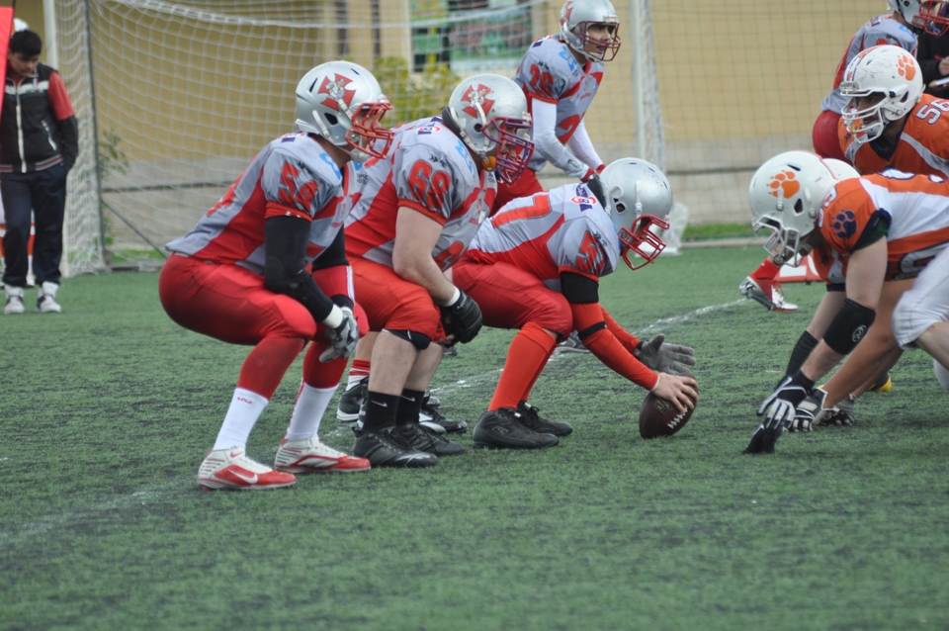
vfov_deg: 4.2
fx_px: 8690
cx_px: 474
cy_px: 316
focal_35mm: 330
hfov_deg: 6.3
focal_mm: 220
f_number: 5
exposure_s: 1/1000
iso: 400
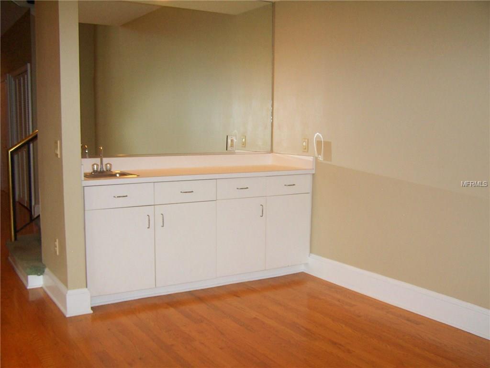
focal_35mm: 38
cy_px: 184
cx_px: 245
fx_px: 538
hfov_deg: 49.0
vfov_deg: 37.7
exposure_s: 1/60
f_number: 2.8
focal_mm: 6.3
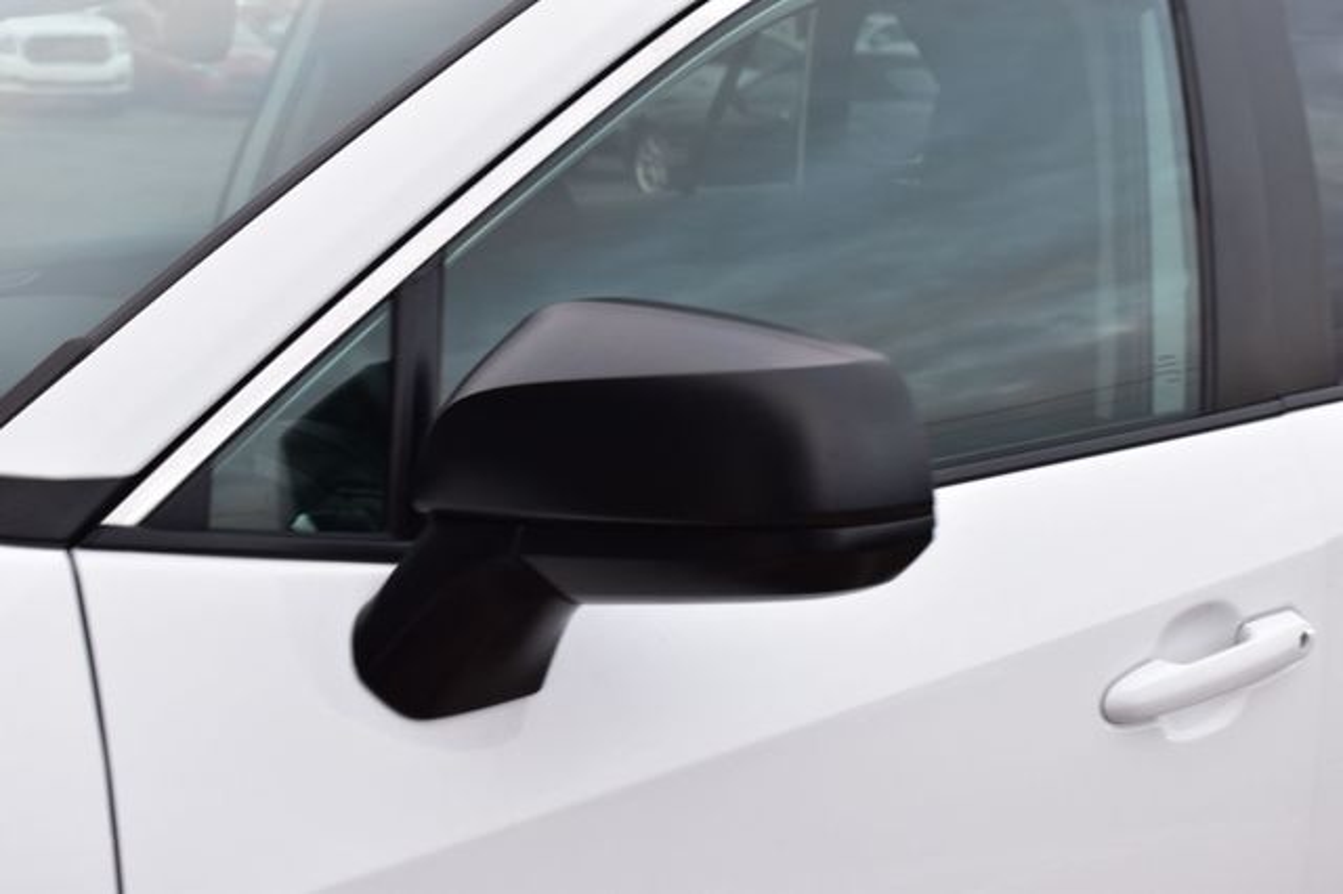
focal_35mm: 60
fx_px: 2237
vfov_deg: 22.6
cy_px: 447
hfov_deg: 33.4
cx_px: 672
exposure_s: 1/25
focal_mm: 40
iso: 400
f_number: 7.1
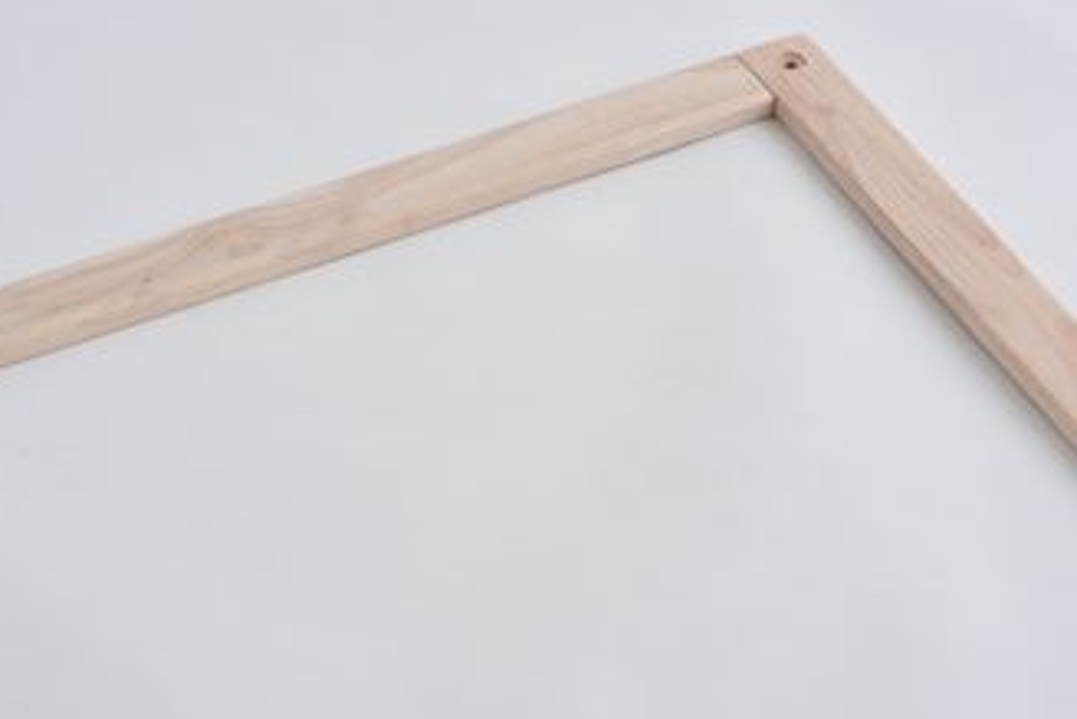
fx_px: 3502
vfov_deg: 11.7
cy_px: 484
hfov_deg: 17.5
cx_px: 502
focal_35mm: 117
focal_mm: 60
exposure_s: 1/125
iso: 200
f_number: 16
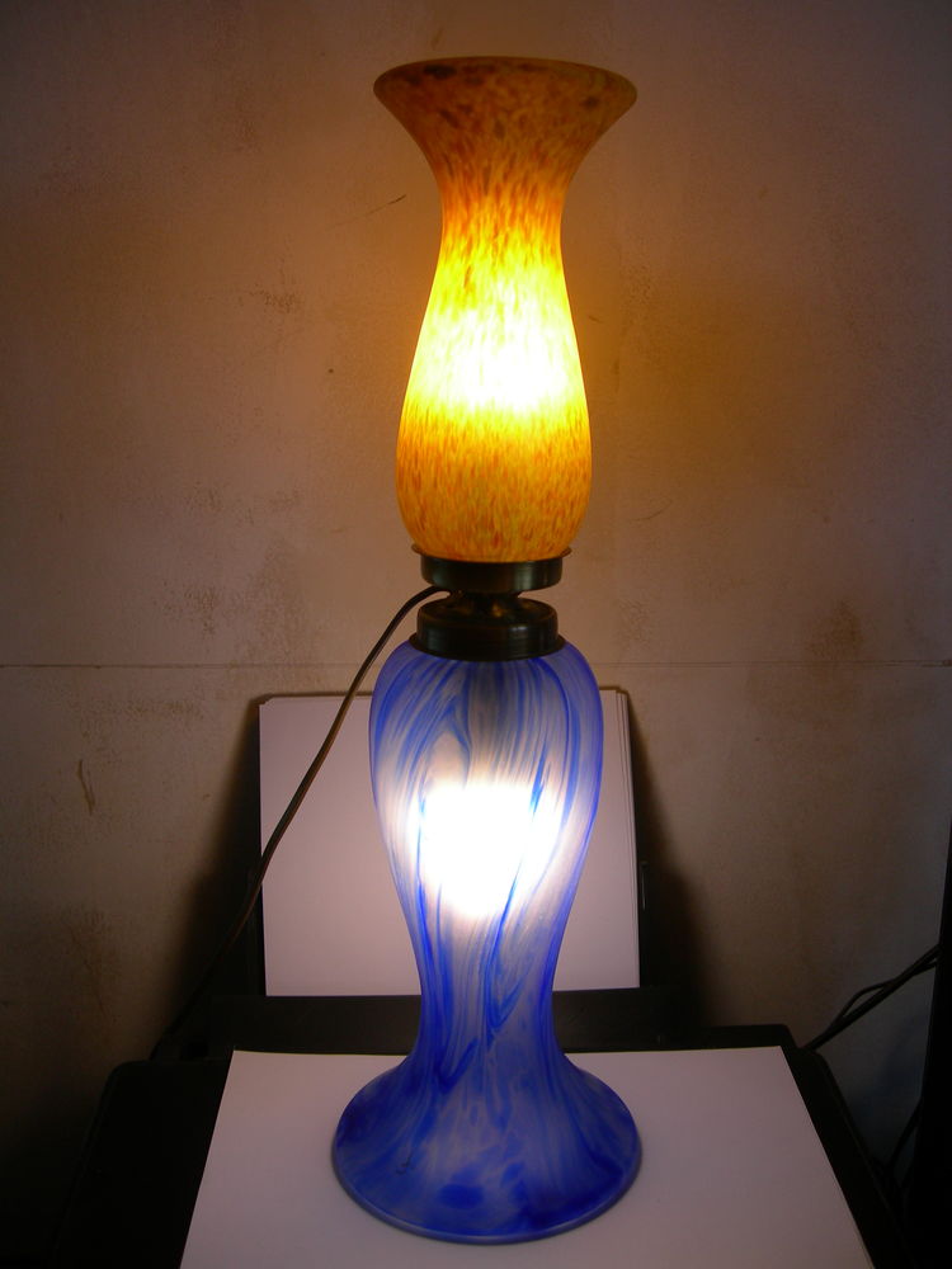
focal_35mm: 38
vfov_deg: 49.0
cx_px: 476
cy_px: 634
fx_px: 1393
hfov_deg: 37.7
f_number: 2.8
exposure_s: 1/77.8
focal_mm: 7.8
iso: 50
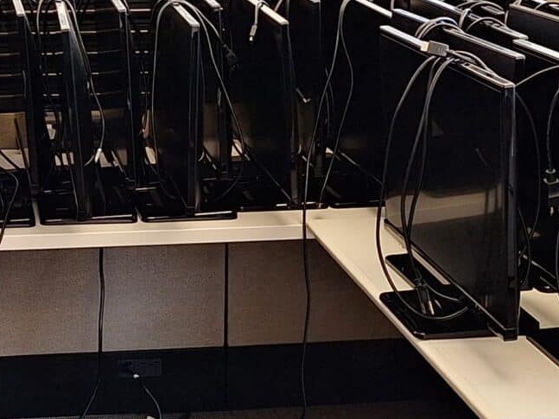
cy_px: 216
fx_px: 1469
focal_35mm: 91
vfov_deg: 16.2
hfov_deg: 21.4
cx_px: 146
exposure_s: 1/120
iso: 64
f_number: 1.8
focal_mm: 5.54
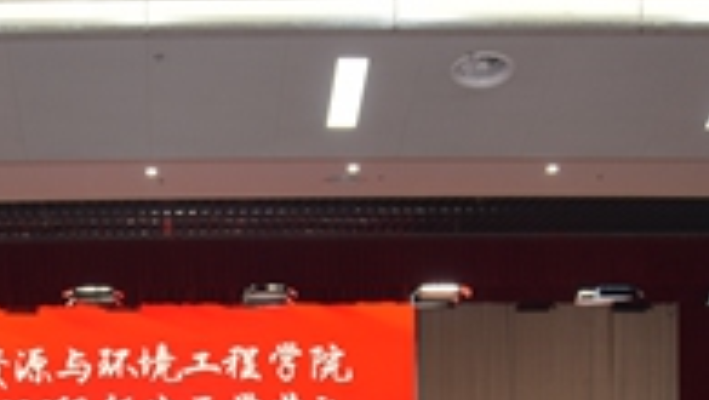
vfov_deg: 13.3
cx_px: 142
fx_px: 1637
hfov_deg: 24.1
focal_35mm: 87
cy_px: 567
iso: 250
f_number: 4
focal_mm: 18
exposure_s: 1/30
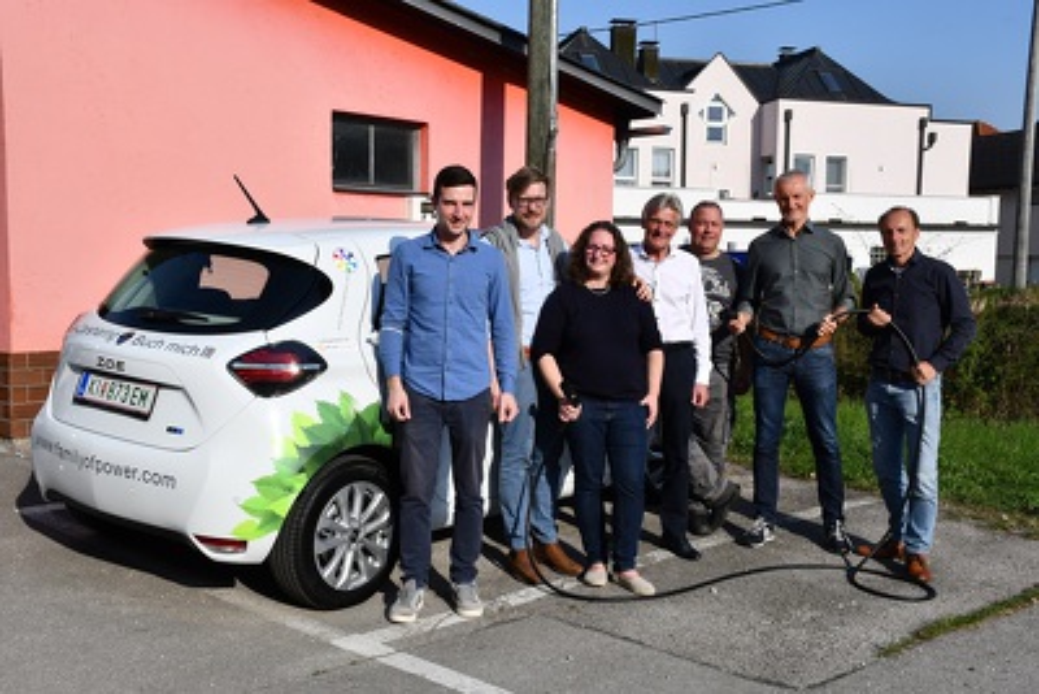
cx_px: 520
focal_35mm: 39
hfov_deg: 49.5
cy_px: 347
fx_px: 1126
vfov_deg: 34.2
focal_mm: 26
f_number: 13
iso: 400
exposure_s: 1/640
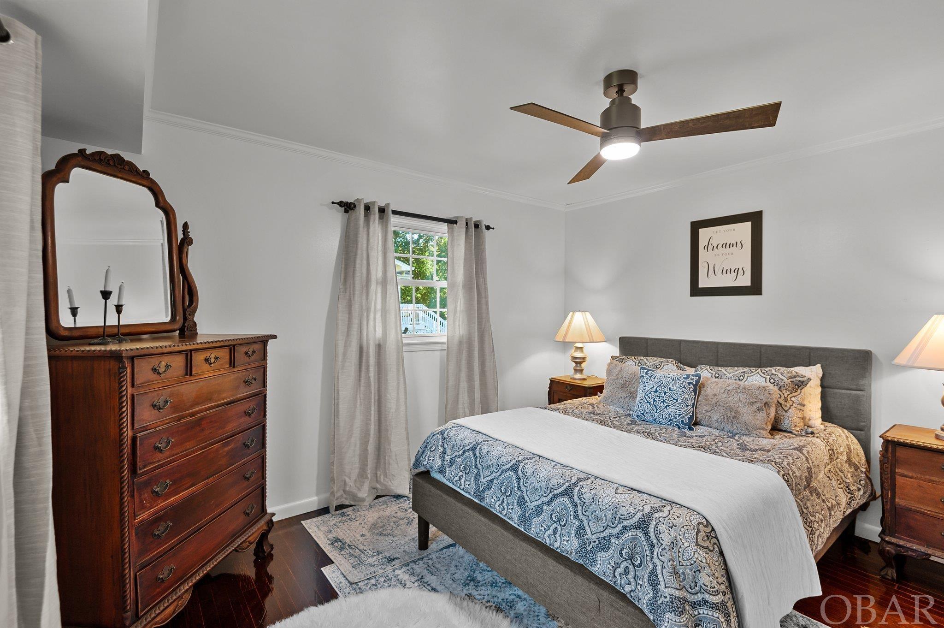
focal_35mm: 16
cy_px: 314
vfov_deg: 73.7
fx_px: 419
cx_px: 472
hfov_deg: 96.8
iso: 400
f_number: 4
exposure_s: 1/15
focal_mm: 16
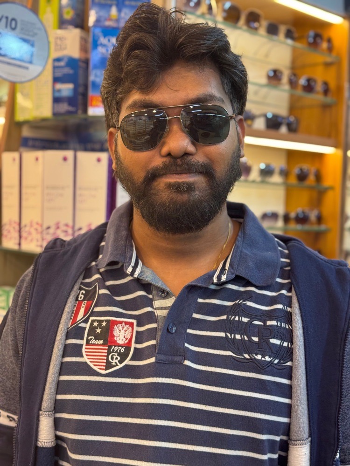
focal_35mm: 48
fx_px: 647
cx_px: 175
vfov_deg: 39.7
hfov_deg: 30.3
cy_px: 233
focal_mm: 6.76
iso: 125
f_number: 1.78
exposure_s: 1/50
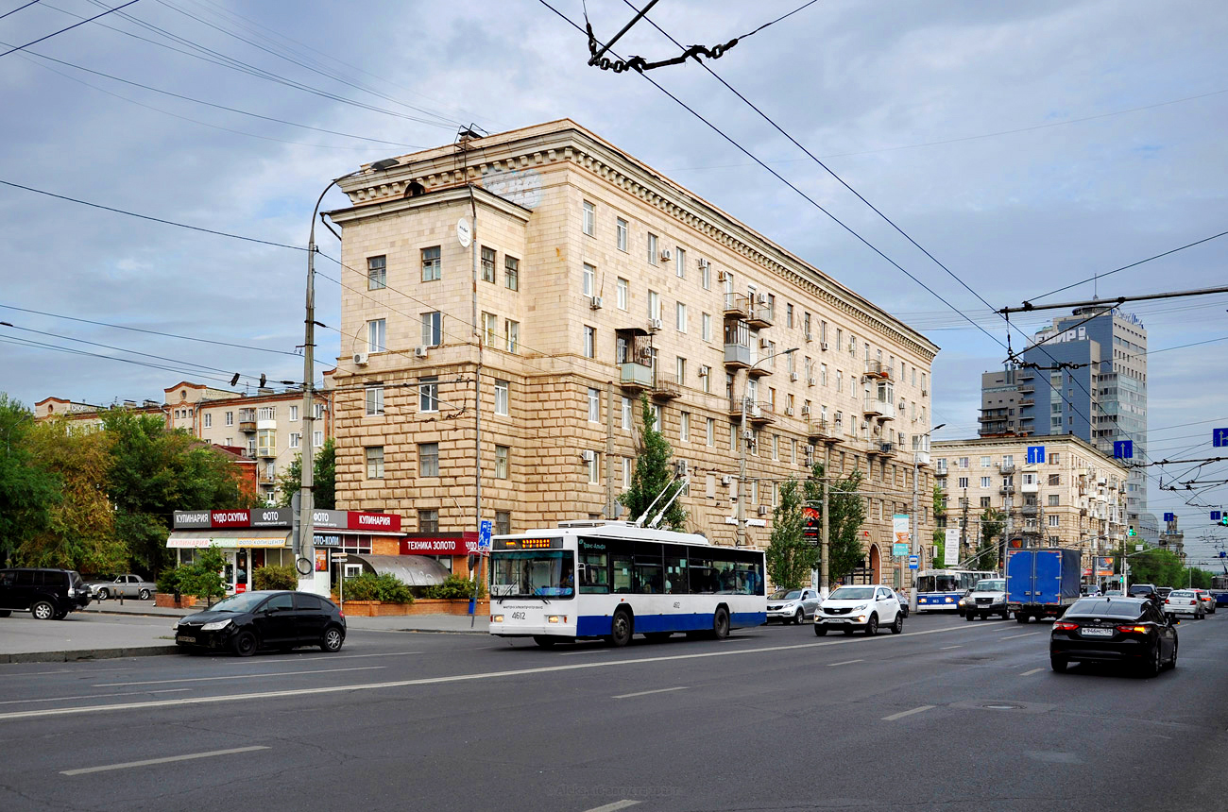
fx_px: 1072
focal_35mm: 32
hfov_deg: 59.6
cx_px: 614
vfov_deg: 41.5
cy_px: 406
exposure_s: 1/320
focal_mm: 21
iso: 200
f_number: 6.3
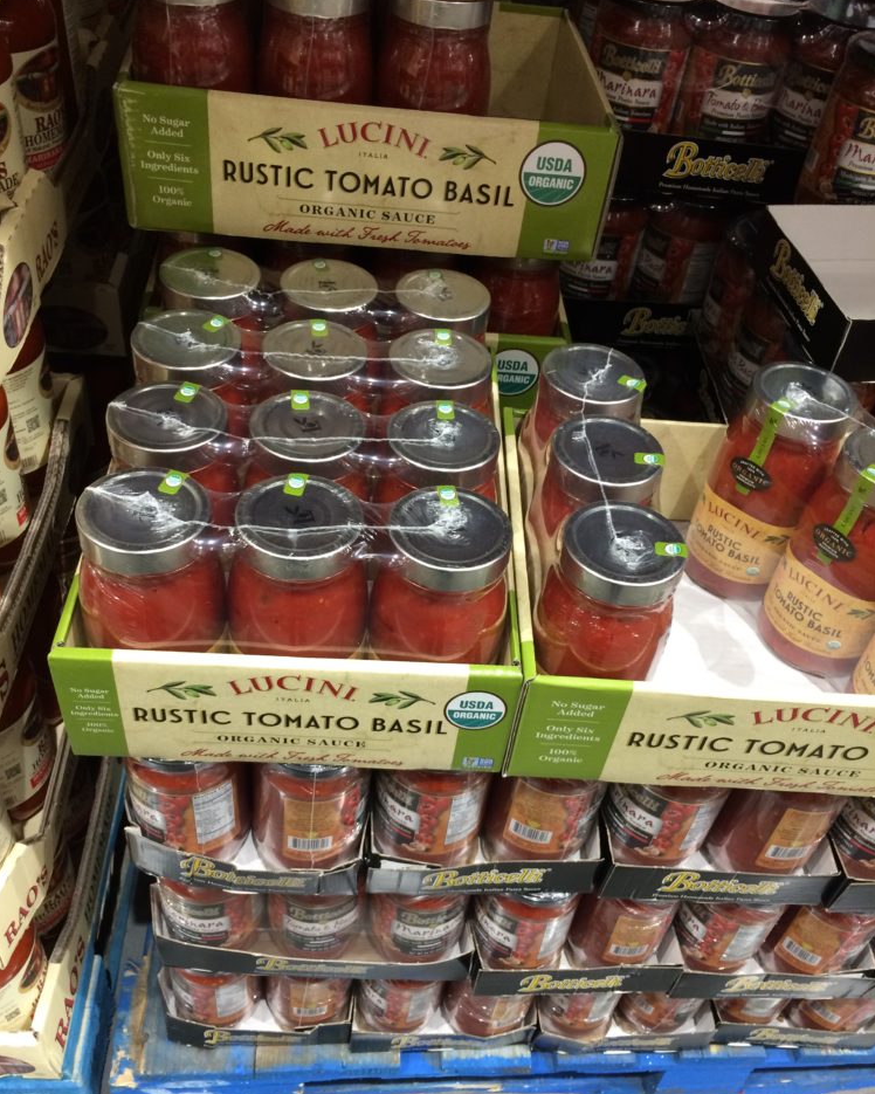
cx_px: 428
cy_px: 577
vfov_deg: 57.1
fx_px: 1003
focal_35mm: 31
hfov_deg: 47.1
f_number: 2.2
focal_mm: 4.15
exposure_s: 1/33
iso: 160
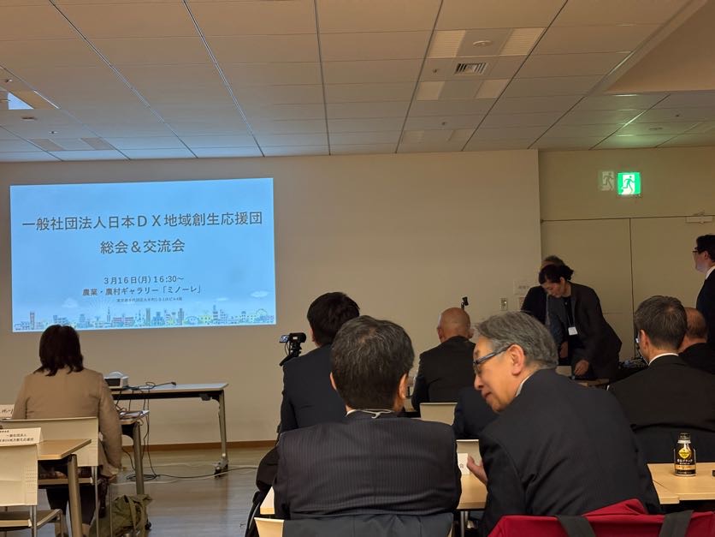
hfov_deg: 36.8
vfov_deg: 28.0
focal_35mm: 52
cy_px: 268
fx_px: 1074
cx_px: 358
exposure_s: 1/40
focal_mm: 5.96
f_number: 1.6
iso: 250
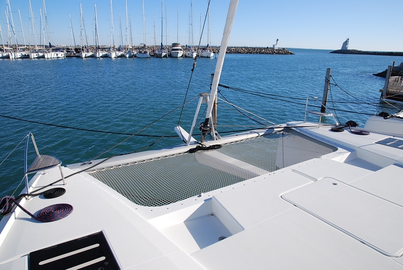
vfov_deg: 53.3
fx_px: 269
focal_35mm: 24
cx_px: 202
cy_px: 135
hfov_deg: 73.7
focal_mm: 16
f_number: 8
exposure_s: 1/250
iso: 100
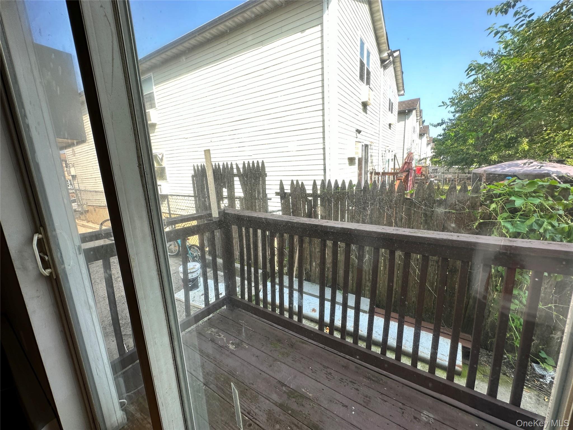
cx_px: 286
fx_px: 232
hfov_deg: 102.1
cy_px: 215
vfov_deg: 85.7
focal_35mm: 14
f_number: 2.2
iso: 40
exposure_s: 1/156
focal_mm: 2.22
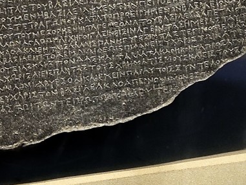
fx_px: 2154
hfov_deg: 6.5
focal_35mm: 303
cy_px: -492
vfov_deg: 4.6
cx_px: -72
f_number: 6.3
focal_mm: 50
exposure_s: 1/15
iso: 1600
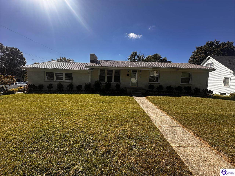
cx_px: 118
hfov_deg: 102.1
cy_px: 88
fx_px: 95
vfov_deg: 85.7
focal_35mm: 14
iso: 40
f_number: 2.2
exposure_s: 1/1072
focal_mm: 2.22
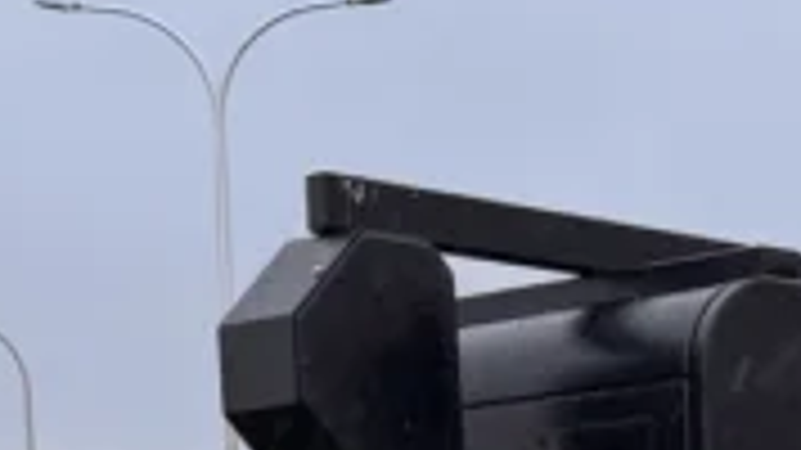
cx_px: 1102
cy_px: 1130
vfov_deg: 7.5
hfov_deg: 13.7
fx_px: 3185
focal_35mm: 150
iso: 64
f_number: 1.78
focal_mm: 6.76
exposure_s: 1/121
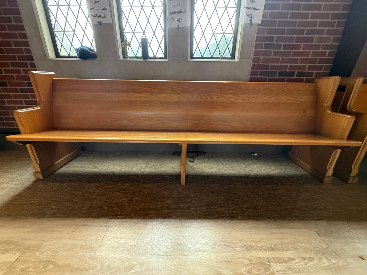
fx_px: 148
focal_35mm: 14
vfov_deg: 85.7
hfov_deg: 102.1
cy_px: 138
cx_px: 184
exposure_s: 1/60
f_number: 2.2
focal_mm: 2.22
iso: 400
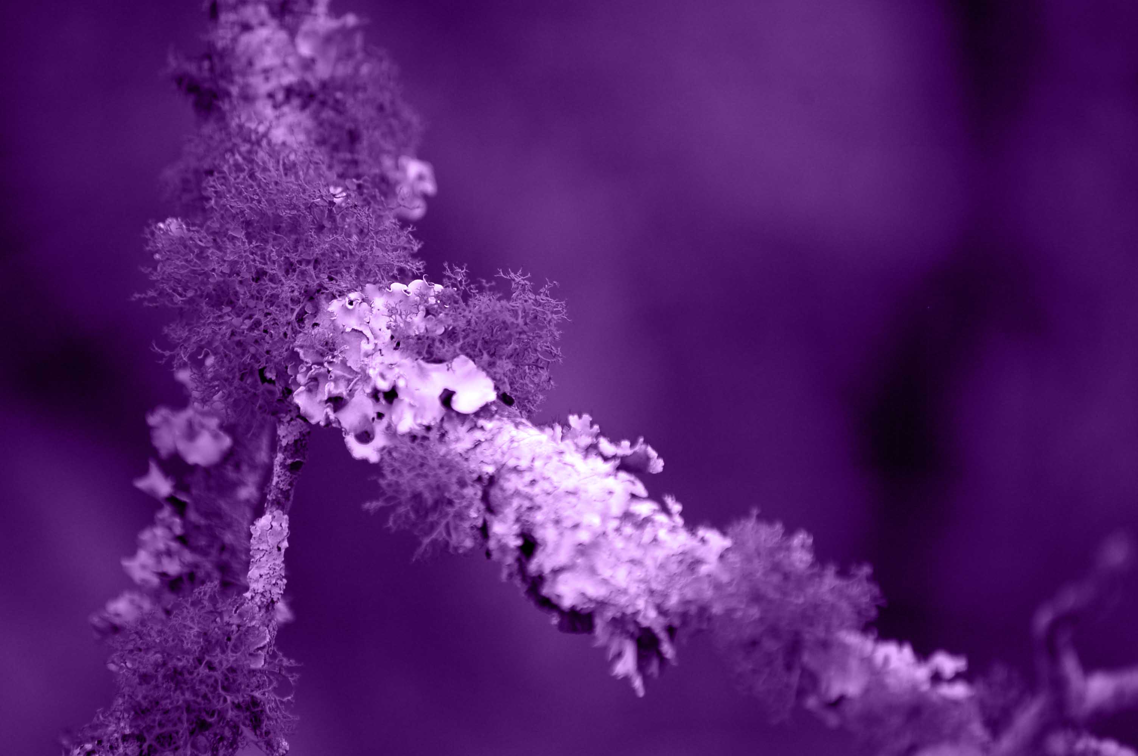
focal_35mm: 232
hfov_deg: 8.9
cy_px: 378
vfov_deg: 5.9
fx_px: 7343
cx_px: 569
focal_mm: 155
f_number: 5.6
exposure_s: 1/400
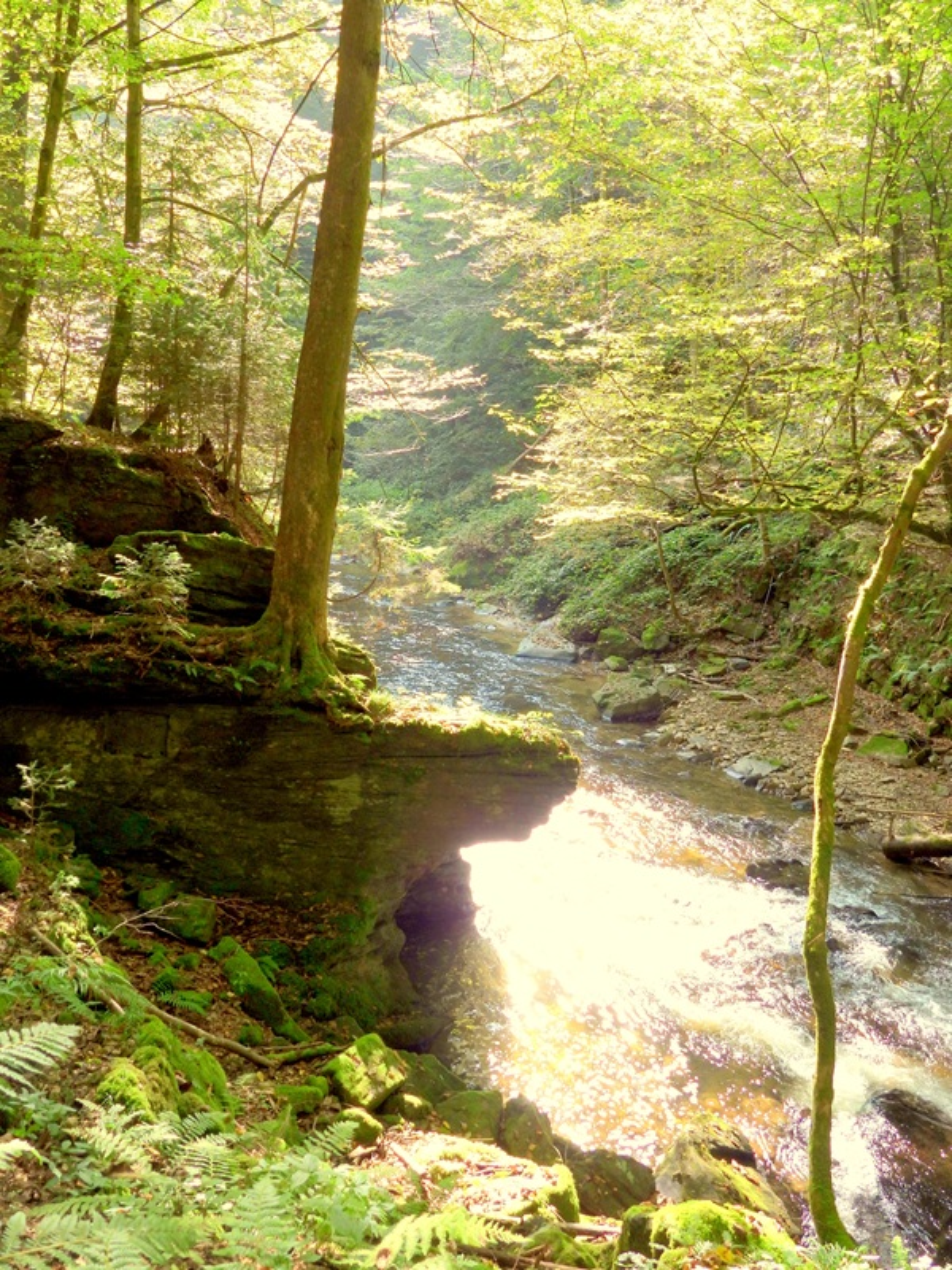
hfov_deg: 42.9
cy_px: 635
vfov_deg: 55.4
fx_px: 1210
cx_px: 476
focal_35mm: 33
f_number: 3.2
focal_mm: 5.9
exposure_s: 1/125
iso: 160
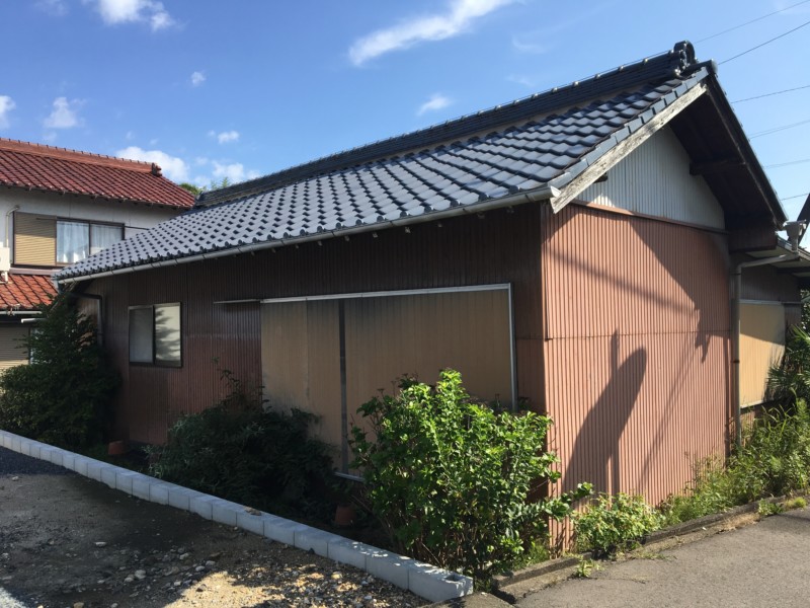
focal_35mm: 29
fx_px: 679
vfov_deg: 48.2
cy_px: 304
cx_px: 405
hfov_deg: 61.7
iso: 25
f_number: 2.2
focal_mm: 4.15
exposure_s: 1/1099
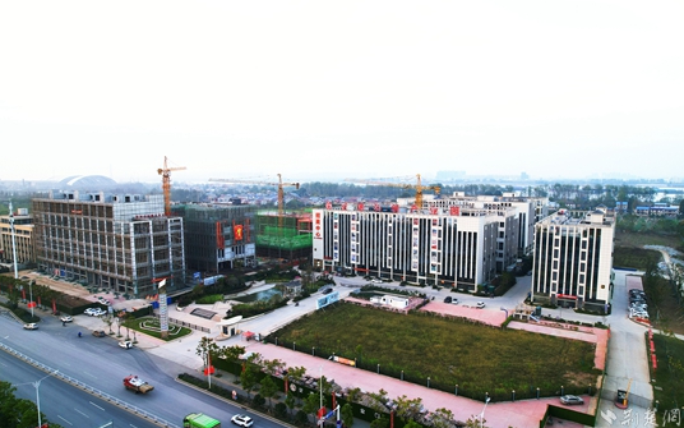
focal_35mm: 23
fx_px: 429
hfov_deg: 77.2
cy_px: 227
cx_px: 338
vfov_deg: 53.0
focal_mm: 8.38
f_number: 2.8
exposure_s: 1/120
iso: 100
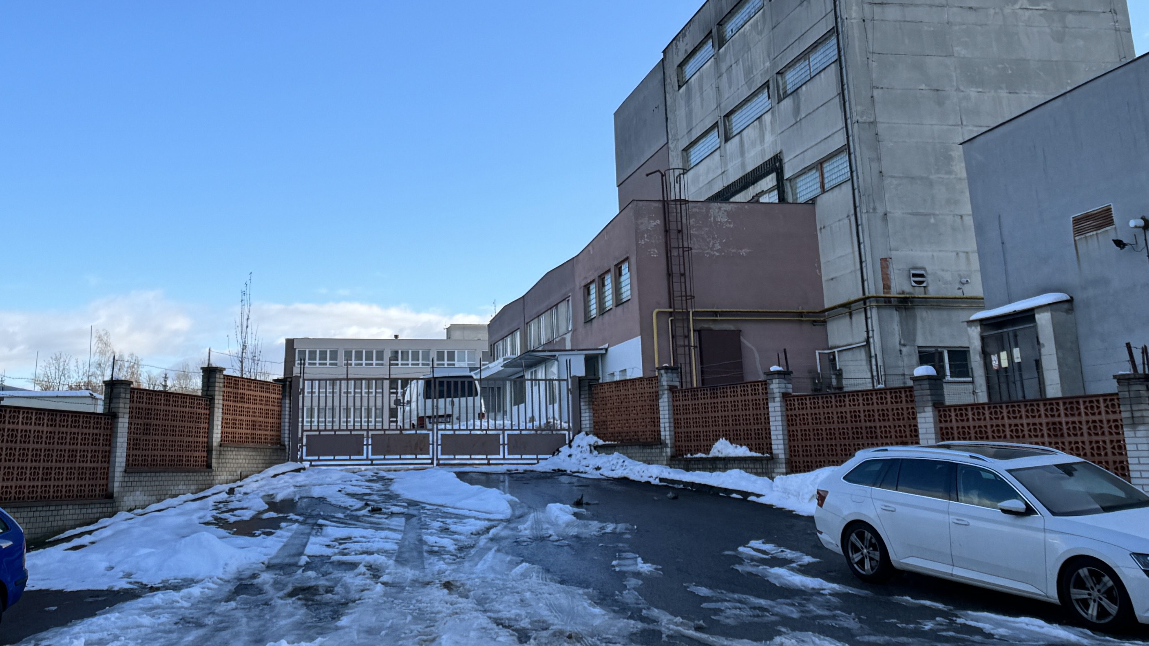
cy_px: 116
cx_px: 452
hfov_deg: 39.0
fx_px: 1615
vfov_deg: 22.3
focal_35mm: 53
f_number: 1.78
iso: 80
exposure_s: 1/2833
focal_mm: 6.86
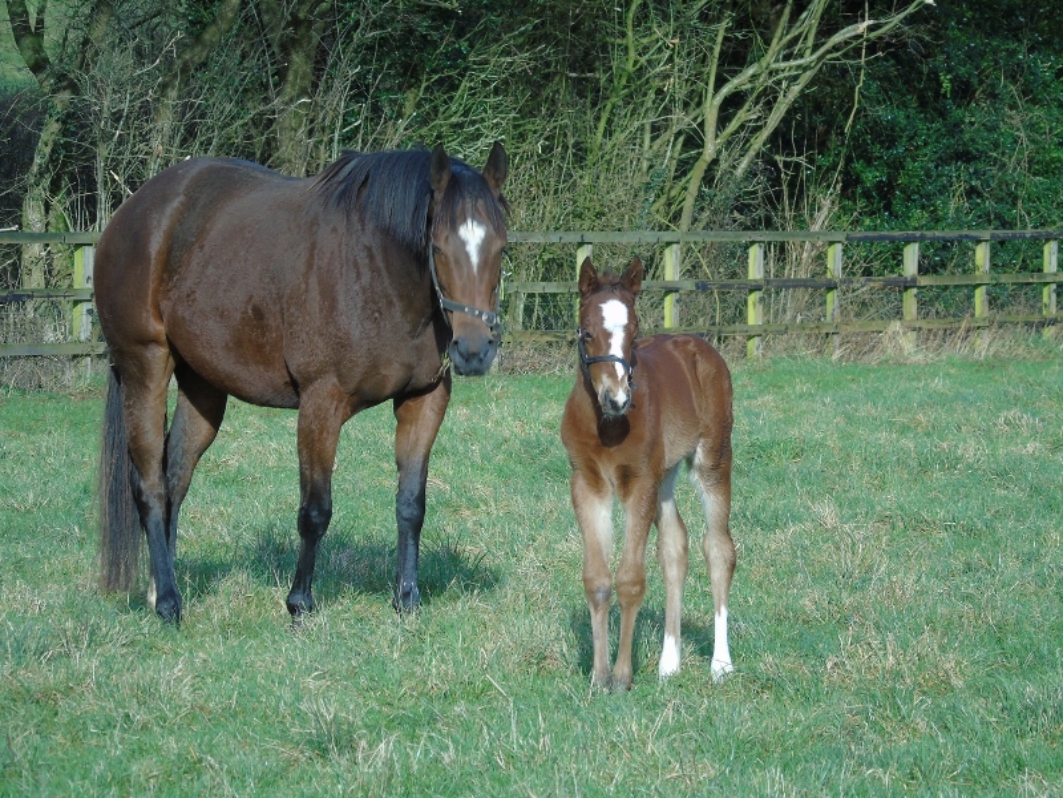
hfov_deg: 8.1
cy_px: 399
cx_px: 532
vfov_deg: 6.1
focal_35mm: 243
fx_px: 7462
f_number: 4.8
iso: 80
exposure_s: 1/250
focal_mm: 43
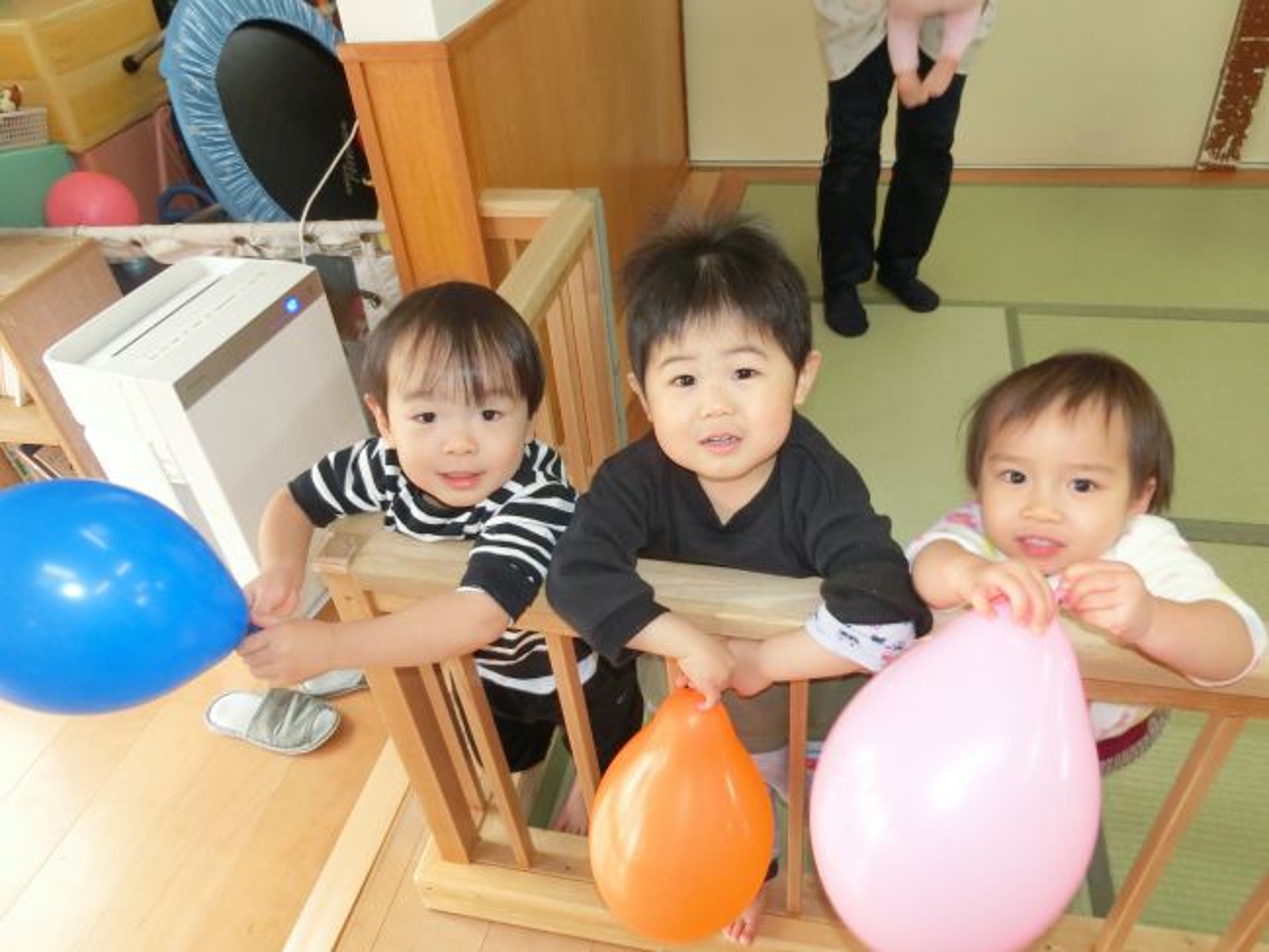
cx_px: 634
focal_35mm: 25
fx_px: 917
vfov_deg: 54.9
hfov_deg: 69.4
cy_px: 476
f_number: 3.5
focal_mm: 4.5
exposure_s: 1/60
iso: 400
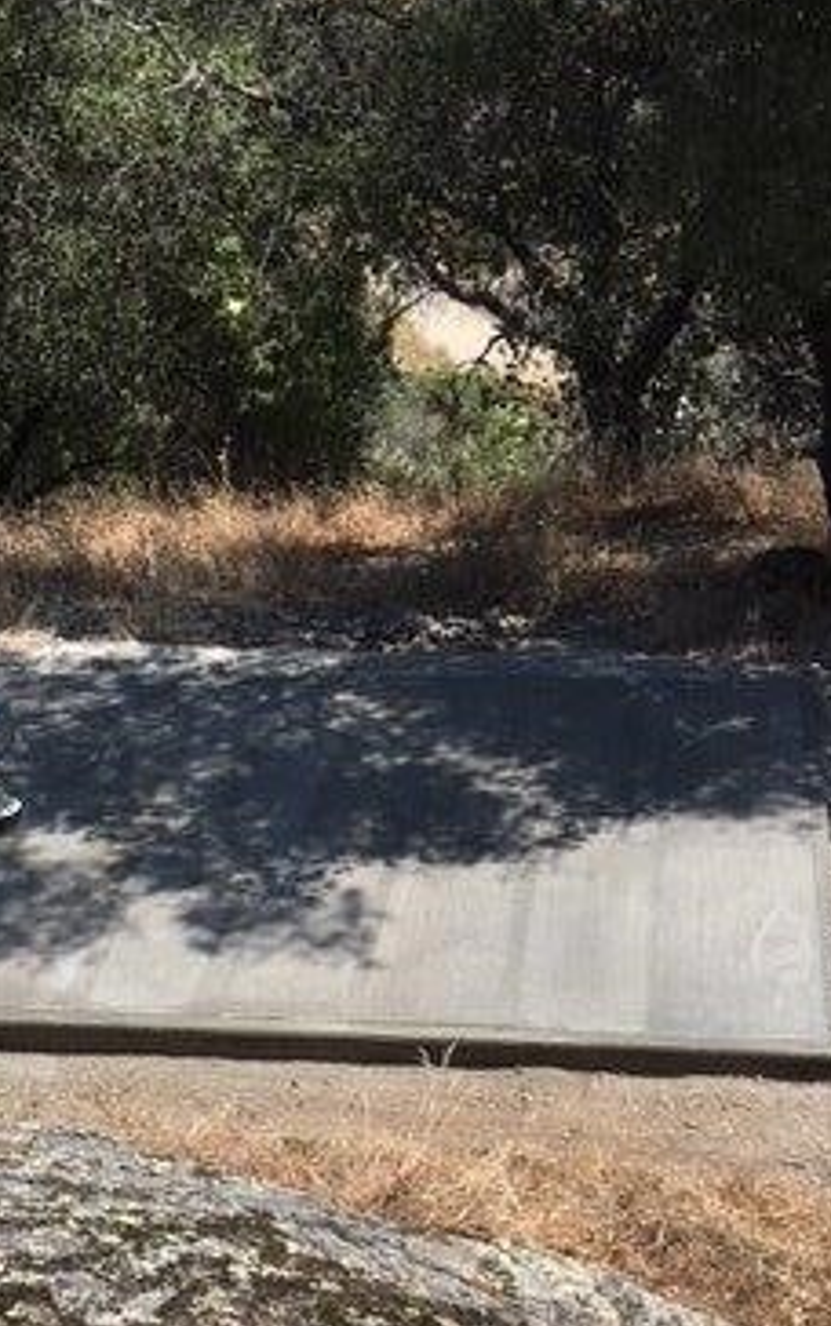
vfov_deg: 36.9
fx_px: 1954
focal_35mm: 54
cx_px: 270
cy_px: 940
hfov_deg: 23.9
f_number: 2.2
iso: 25
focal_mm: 4.15
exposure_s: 1/1748
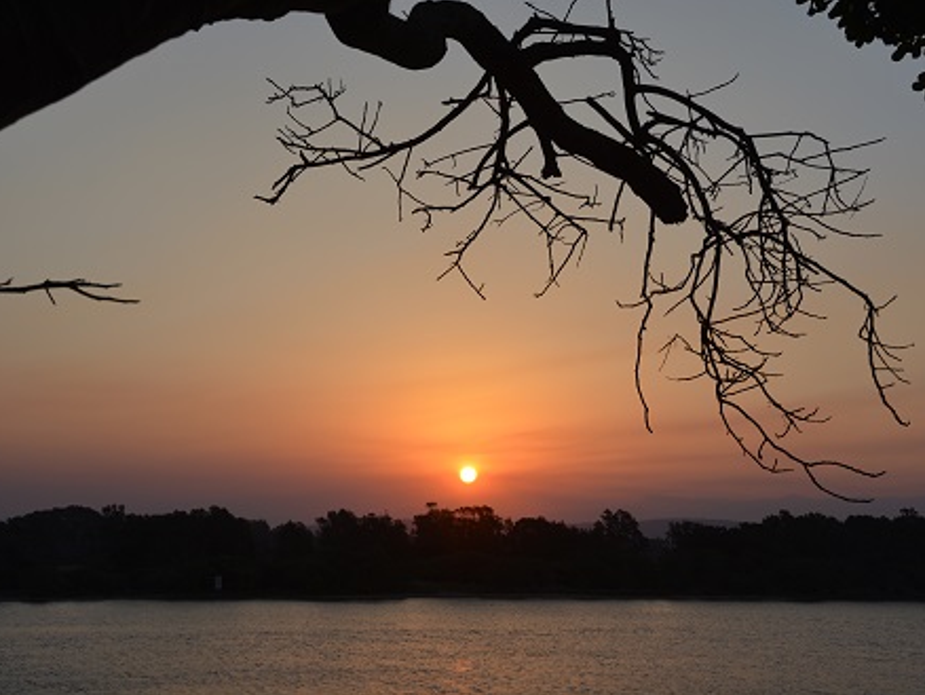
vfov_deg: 25.4
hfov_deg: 33.5
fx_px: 1539
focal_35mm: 58
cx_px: 479
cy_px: 348
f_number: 8
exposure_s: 1/250
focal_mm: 35
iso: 100
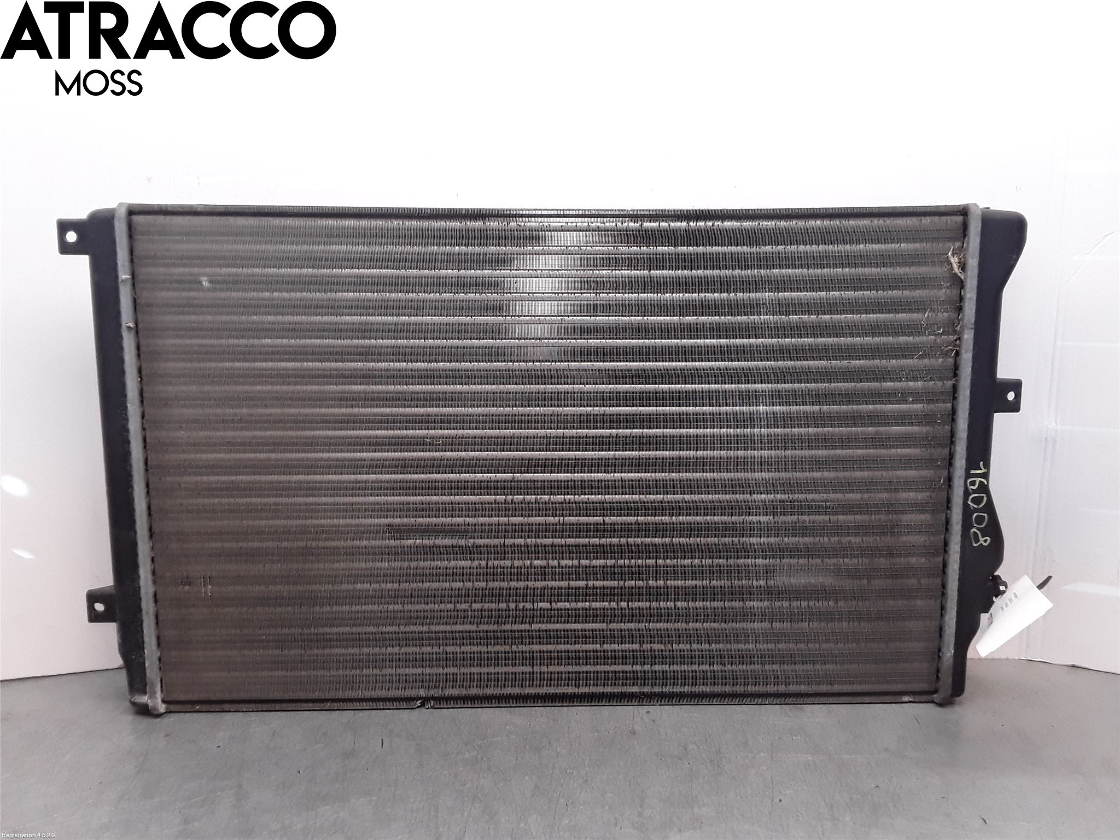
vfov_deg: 49.7
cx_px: 560
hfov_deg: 63.4
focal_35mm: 28
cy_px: 420
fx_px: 906
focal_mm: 2.91
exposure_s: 1/107
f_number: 1.9
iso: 100
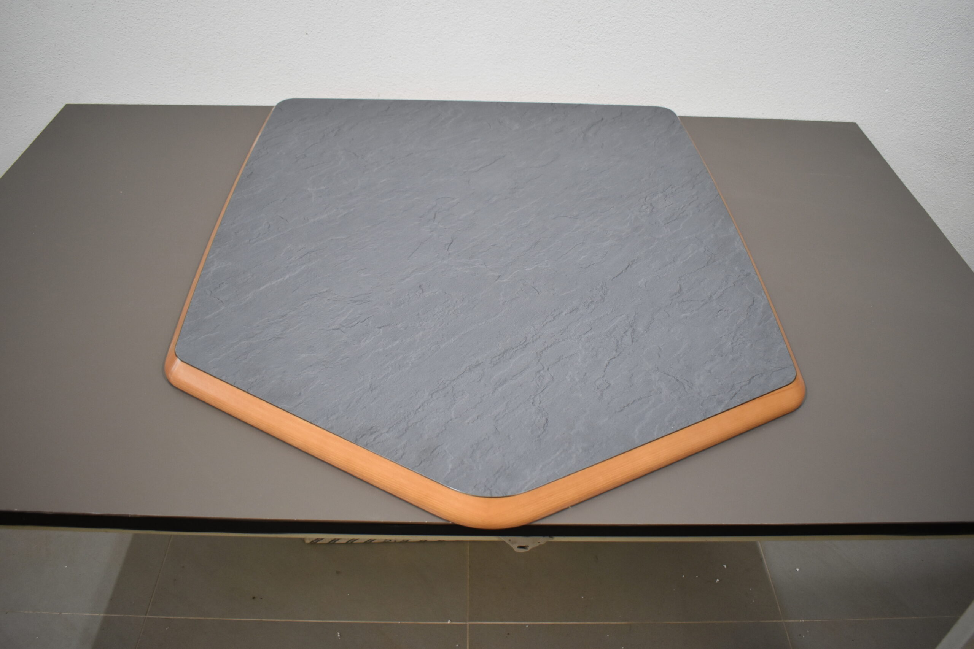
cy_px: 324
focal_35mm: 30
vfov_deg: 43.6
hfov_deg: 61.9
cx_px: 487
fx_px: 812
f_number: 3.5
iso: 800
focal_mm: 20
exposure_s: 1/200
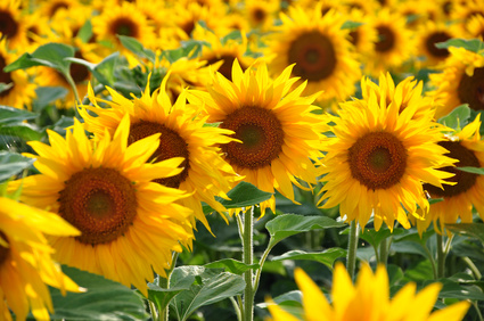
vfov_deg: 8.7
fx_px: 2114
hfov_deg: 13.1
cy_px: 160
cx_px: 242
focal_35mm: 158
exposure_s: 1/320
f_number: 9
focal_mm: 105
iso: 200
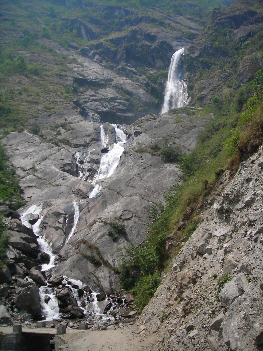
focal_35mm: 38
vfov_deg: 49.0
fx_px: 385
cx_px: 132
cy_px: 176
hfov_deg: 37.7
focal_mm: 6.3
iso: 50
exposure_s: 1/158
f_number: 6.4
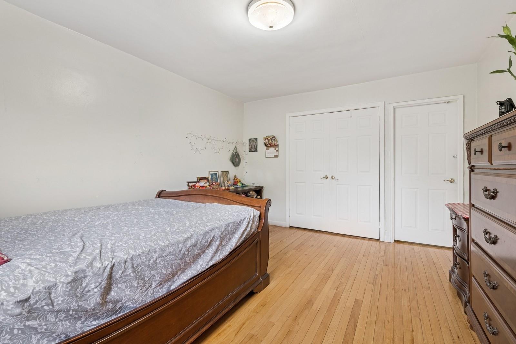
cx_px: 258
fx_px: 215
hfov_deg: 100.4
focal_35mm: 15
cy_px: 172
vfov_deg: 77.3
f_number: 14
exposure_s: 1/25
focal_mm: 15
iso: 640
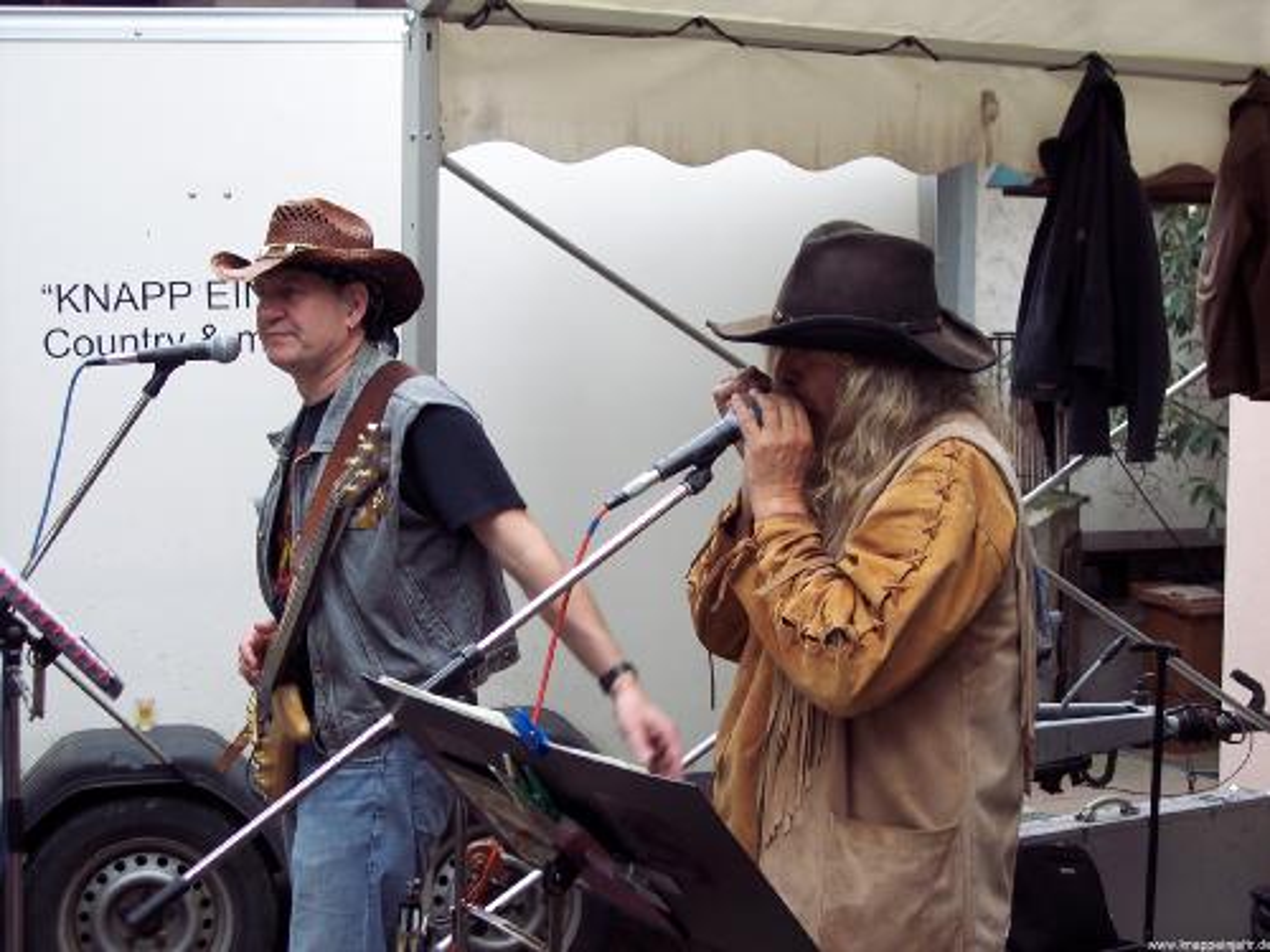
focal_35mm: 65
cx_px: 635
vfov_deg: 22.6
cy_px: 476
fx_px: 2385
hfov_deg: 29.8
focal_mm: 13.3
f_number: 4
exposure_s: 1/90
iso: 100
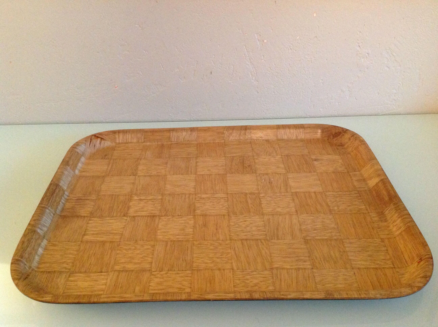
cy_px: 164
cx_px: 219
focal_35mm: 35
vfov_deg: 40.6
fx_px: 442
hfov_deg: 52.7
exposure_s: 1/17
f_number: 2.4
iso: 500
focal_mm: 4.28
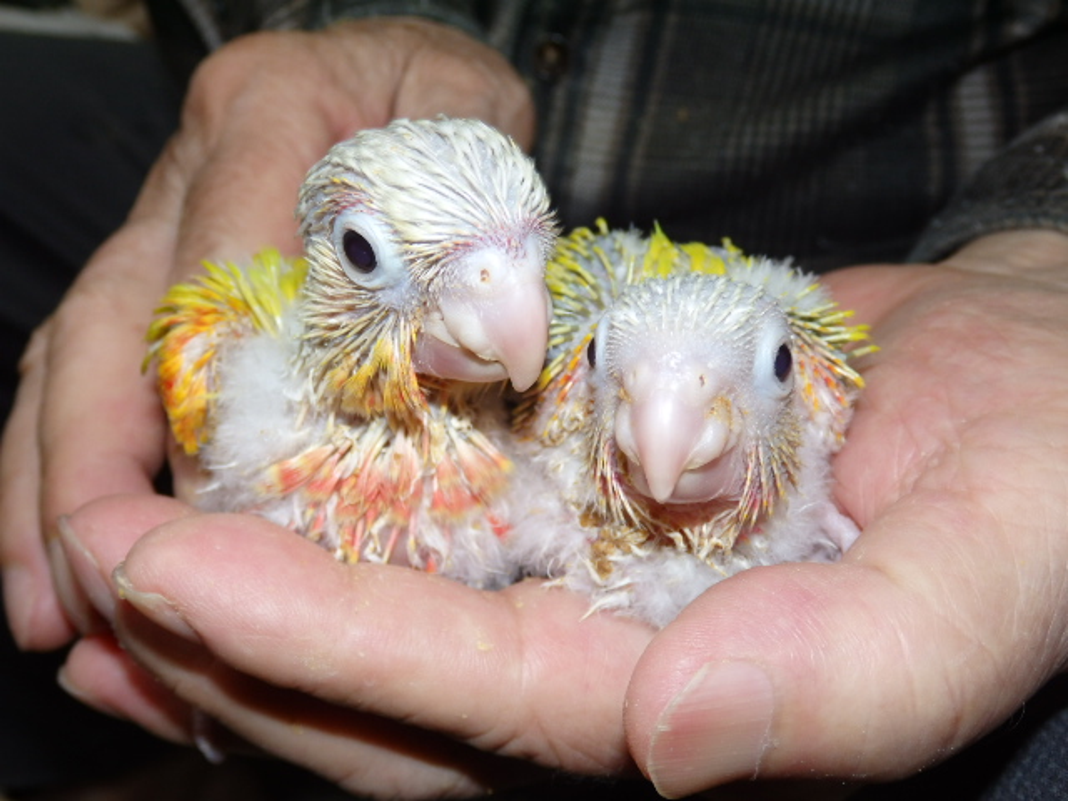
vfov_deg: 42.9
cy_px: 400
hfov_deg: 55.4
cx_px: 534
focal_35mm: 33
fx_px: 1018
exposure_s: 1/30
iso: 160
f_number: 3.4
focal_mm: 6
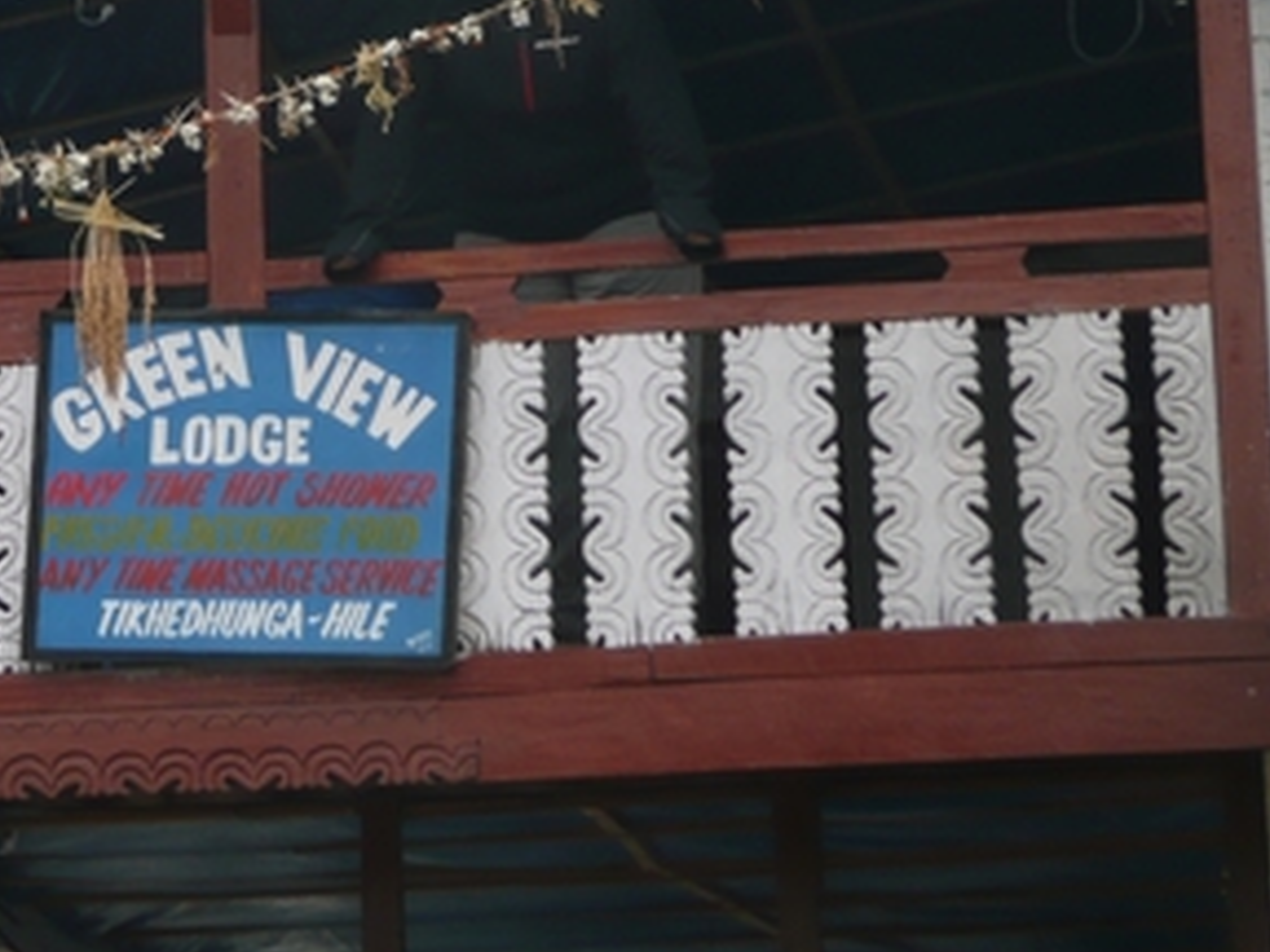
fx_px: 7338
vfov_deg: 7.4
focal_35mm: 200
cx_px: 234
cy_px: 123
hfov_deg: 9.9
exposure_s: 1/30
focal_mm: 15.7
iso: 100
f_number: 4.7
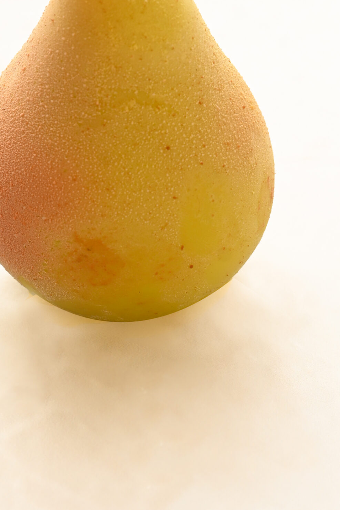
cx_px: 137
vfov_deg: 15.7
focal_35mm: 130
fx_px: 1841
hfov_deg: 10.5
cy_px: 153
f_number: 6.3
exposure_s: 1/80
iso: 125
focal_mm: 50
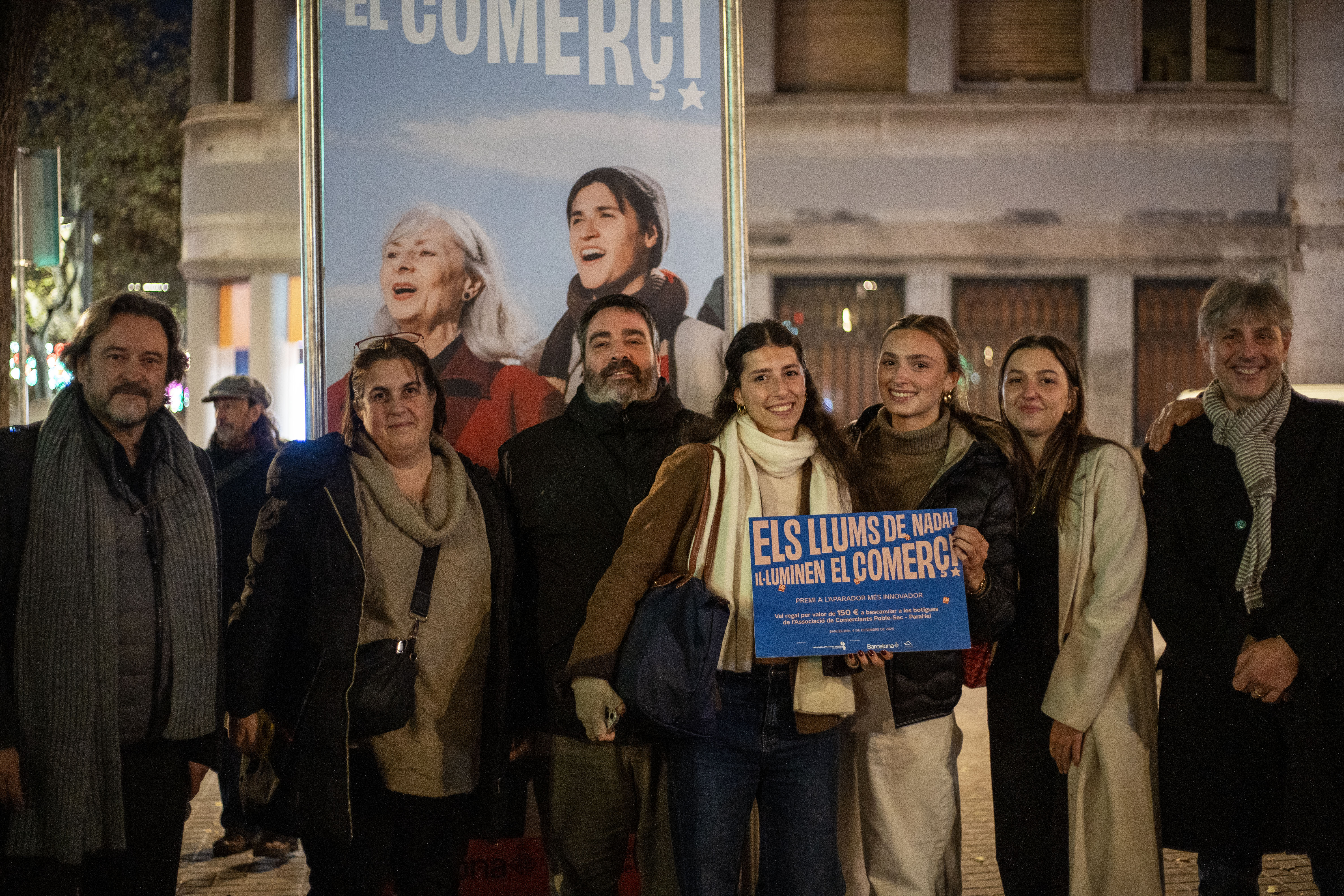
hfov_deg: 39.6
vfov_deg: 27.0
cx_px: 672
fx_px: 1867
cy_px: 448
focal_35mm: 50
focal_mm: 50
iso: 3200
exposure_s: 1/100
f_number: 1.8
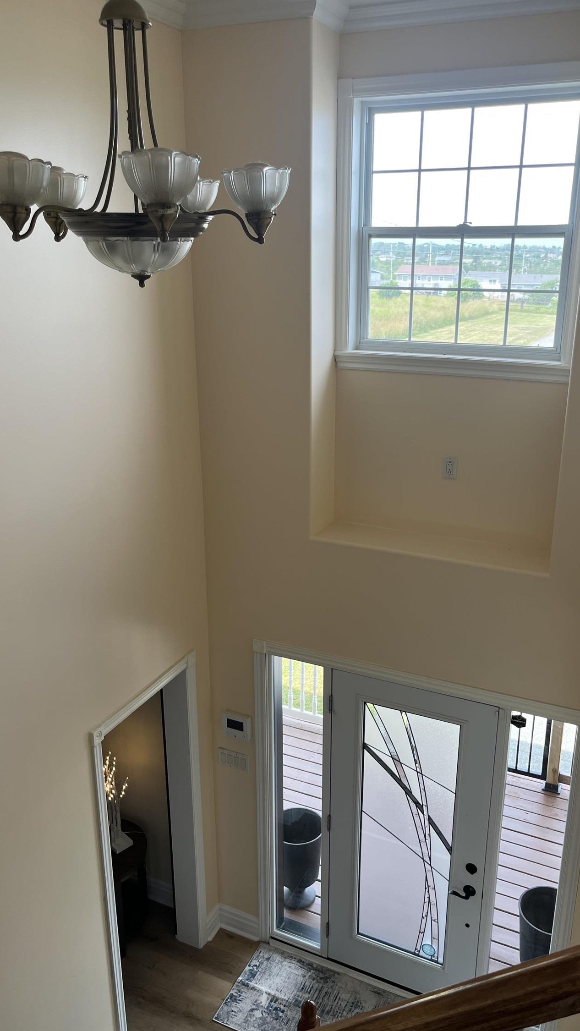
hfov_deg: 40.1
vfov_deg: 66.1
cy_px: 524
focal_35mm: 29
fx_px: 793
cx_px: 323
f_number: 1.6
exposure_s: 1/175
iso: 40
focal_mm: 5.1
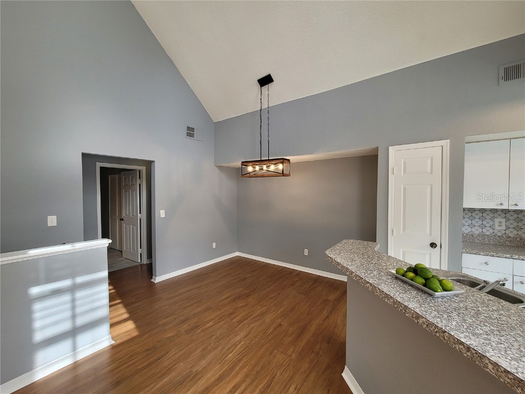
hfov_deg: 106.2
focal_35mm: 13
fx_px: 197
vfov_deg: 89.9
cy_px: 197
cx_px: 262
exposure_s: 1/119
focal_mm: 2.2
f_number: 2.2
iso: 100
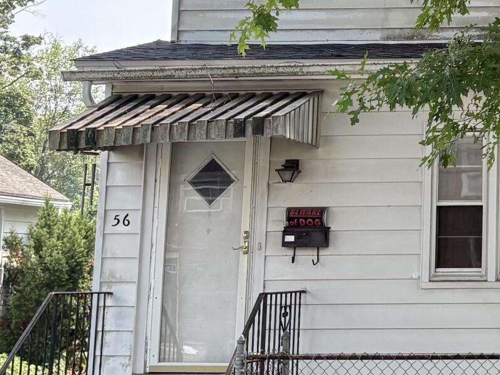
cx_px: 585
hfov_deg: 19.0
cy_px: 34
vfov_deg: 14.9
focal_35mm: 98
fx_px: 1416
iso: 64
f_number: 1.6
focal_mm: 5.96
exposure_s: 1/1001
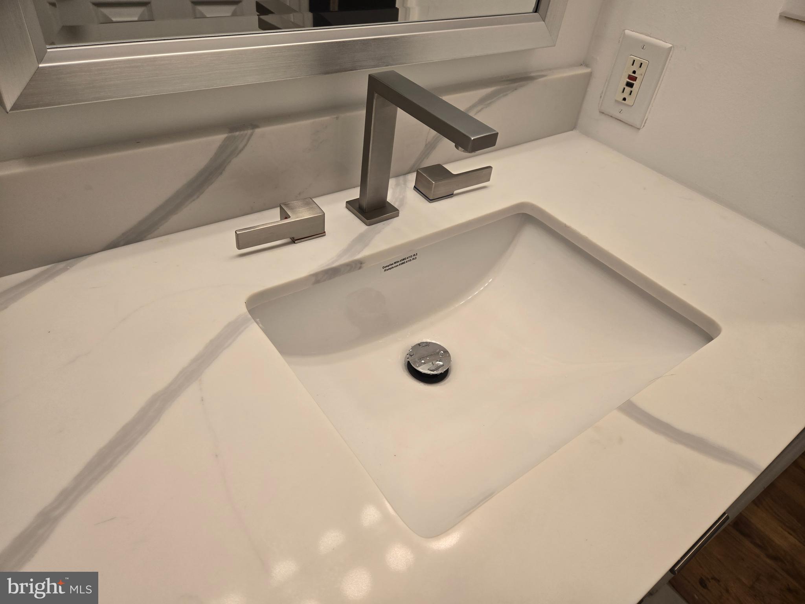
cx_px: 402
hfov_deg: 73.9
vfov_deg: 58.9
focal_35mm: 23
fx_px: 535
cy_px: 302
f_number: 1.8
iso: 64
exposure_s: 1/120
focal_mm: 5.4
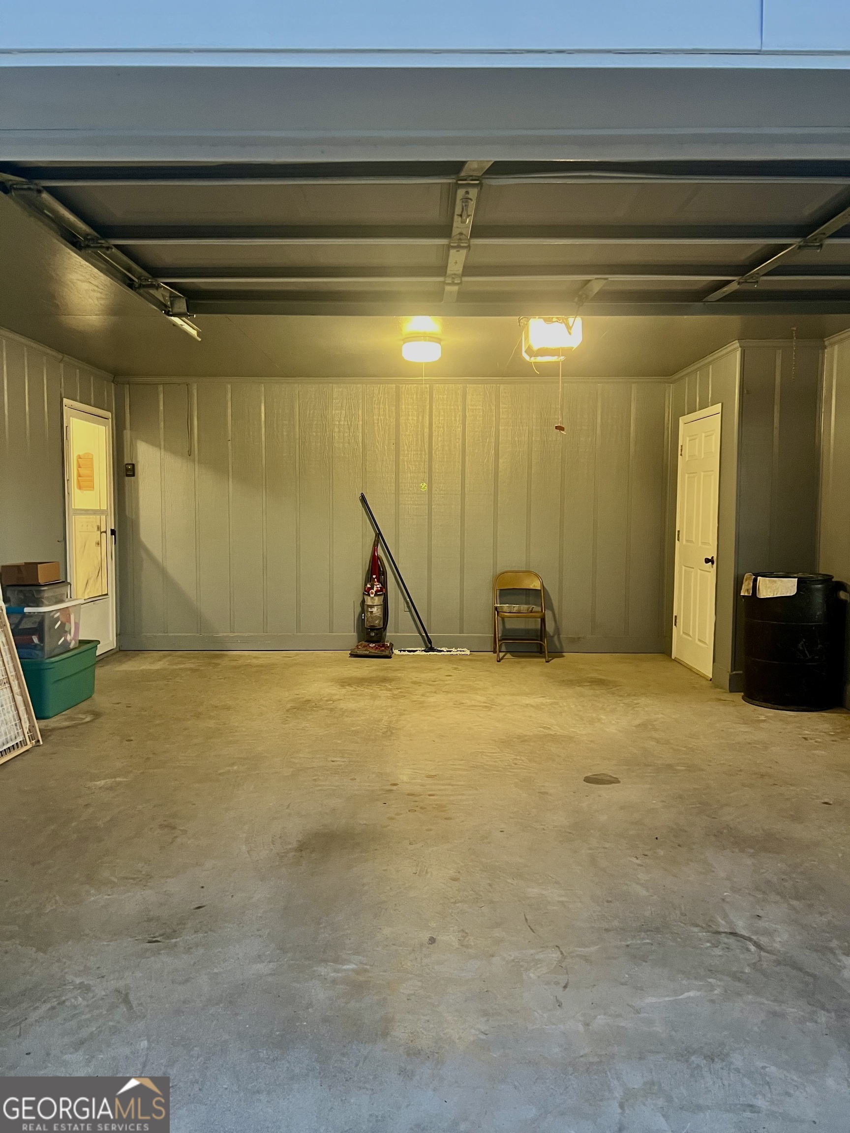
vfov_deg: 67.3
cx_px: 425
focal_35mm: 26
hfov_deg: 53.1
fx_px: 851
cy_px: 566
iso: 400
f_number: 1.5
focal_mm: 5.7
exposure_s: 1/40
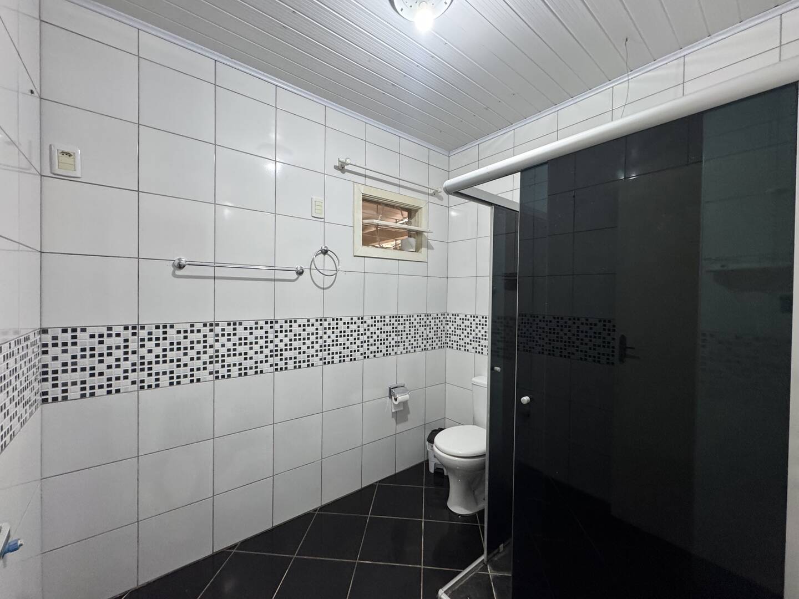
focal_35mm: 14
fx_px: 323
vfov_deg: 85.7
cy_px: 300
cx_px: 400
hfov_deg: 102.1
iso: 320
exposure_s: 1/60
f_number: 2.2
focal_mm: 2.22
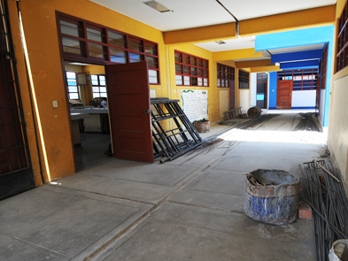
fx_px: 231
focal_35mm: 23
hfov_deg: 73.5
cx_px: 197
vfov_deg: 58.9
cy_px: 130
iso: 640
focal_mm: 14
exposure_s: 1/160
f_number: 8
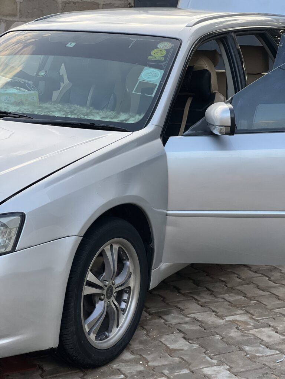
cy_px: 190
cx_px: 142
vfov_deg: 25.3
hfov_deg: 19.1
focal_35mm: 77
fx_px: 845
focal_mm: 9
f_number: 2.8
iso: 64
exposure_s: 1/121
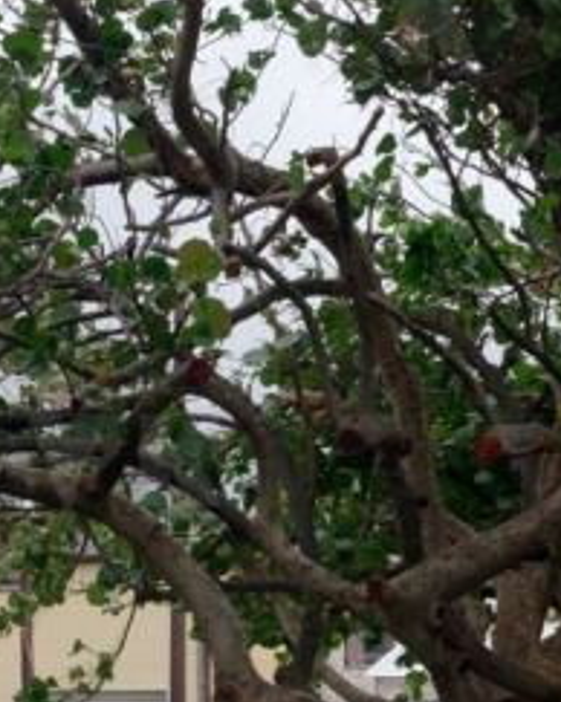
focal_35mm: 111
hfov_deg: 13.4
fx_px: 2307
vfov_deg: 17.2
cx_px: -150
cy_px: 549
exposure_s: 1/125
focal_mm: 24
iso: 1000
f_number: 8
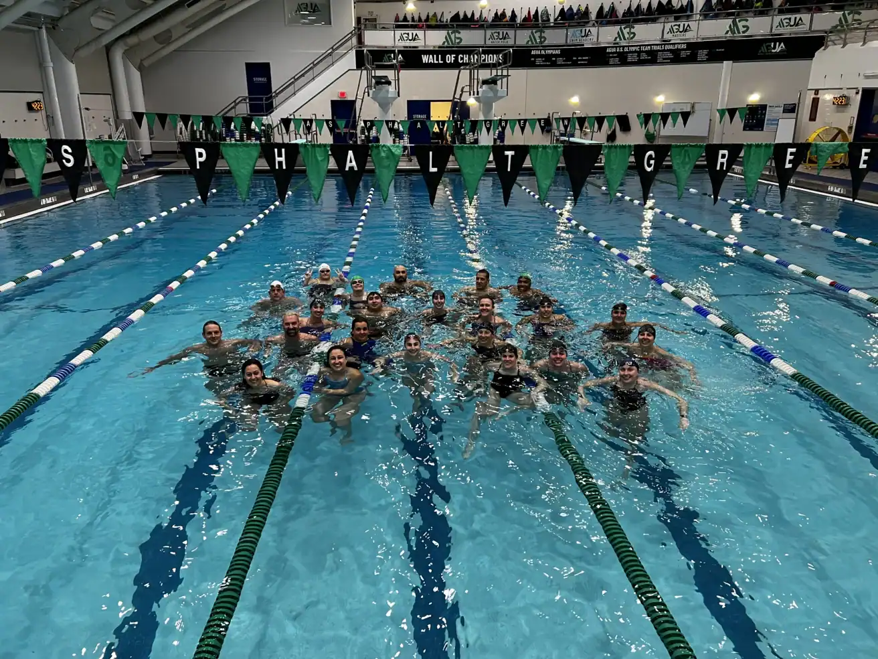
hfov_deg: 67.3
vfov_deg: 53.1
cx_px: 439
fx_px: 659
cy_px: 330
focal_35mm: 26
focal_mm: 5.7
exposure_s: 1/60
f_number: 1.5
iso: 160
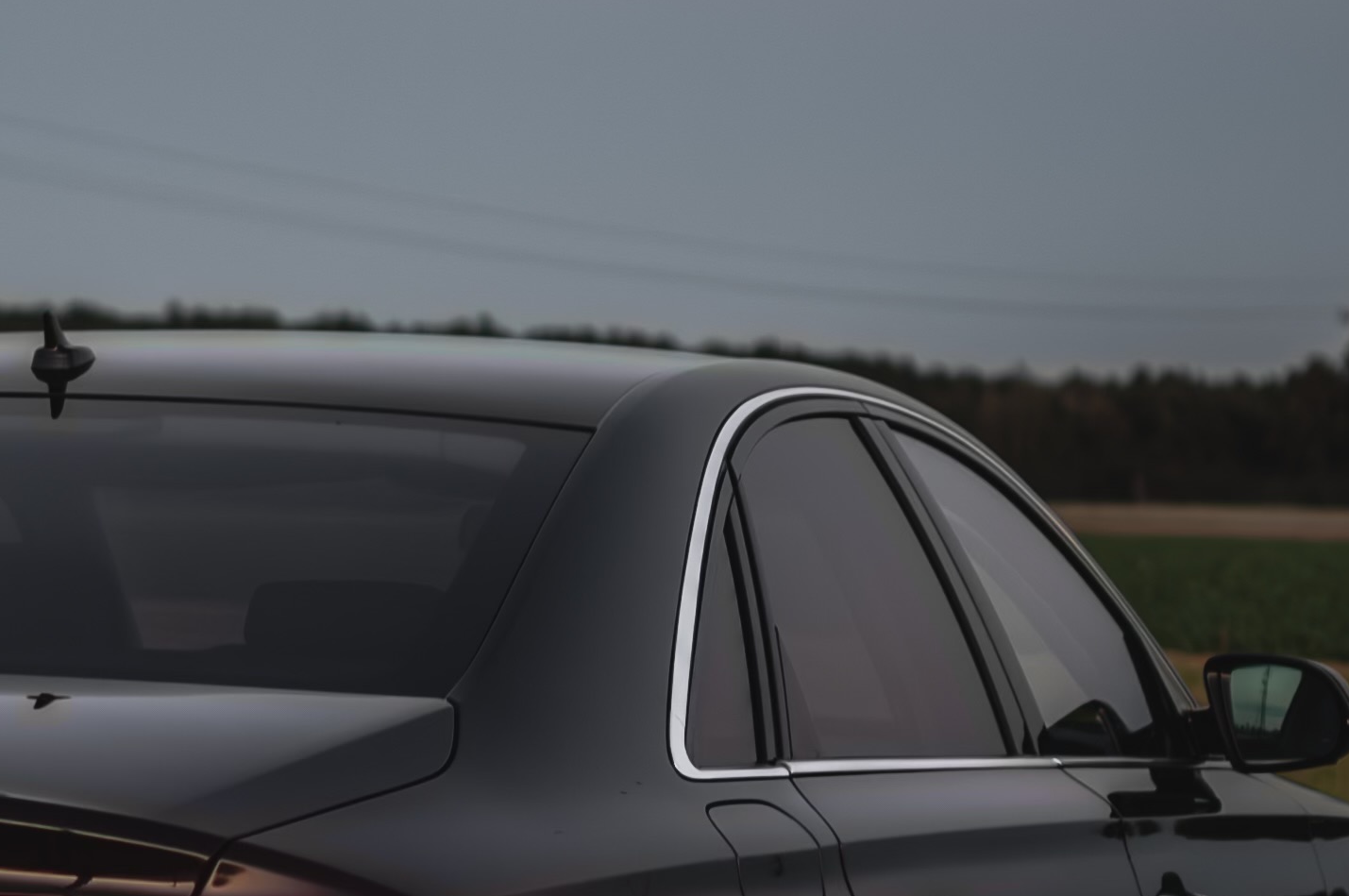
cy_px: 865
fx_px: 5894
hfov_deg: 13.0
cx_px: 174
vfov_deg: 8.6
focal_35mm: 158
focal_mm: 35
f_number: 1.8
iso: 200
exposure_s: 1/125
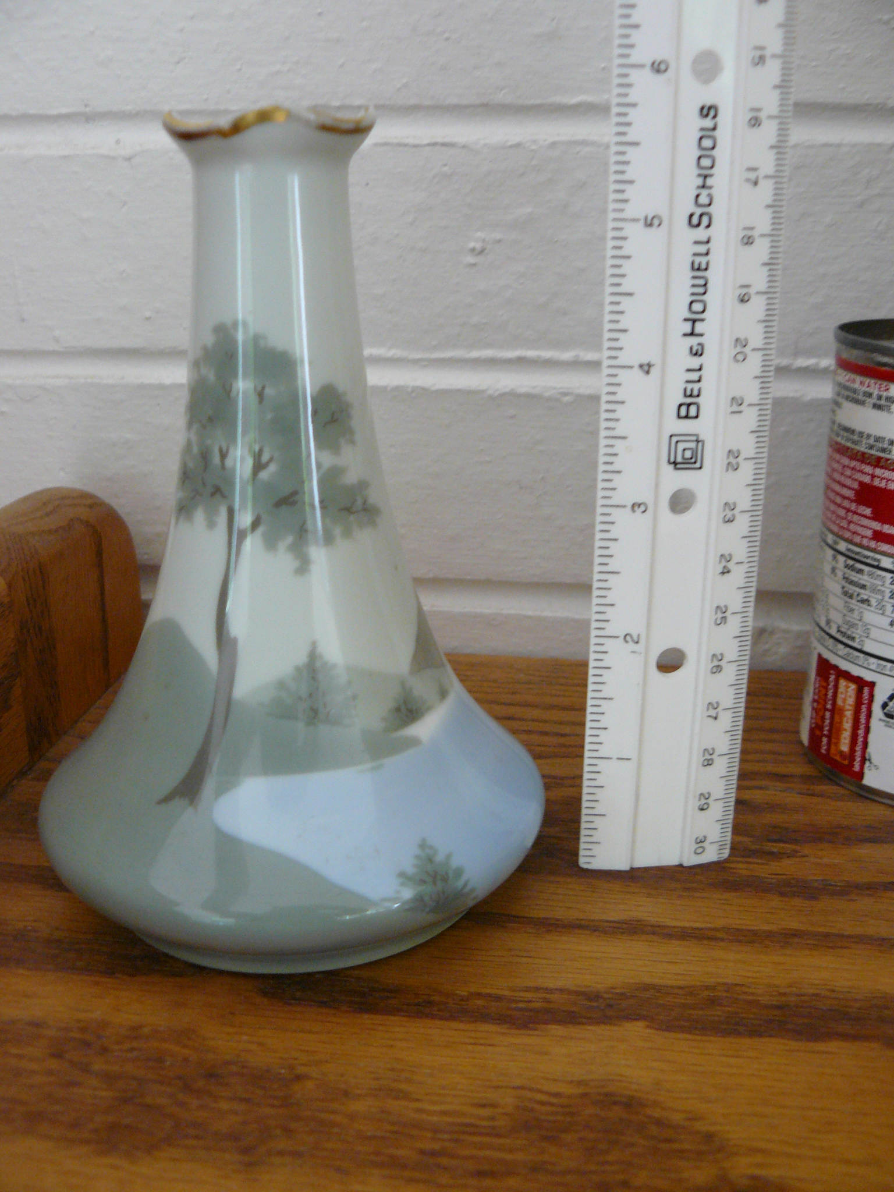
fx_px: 1240
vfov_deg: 51.4
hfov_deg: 39.7
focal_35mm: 36
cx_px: 447
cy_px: 596
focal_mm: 6
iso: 200
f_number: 2.8
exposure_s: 1/6
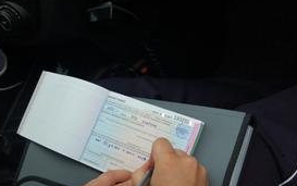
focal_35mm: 65
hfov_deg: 31.5
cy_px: 148
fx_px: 526
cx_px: 143
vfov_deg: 19.8
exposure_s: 1/125
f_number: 5.6
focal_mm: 26
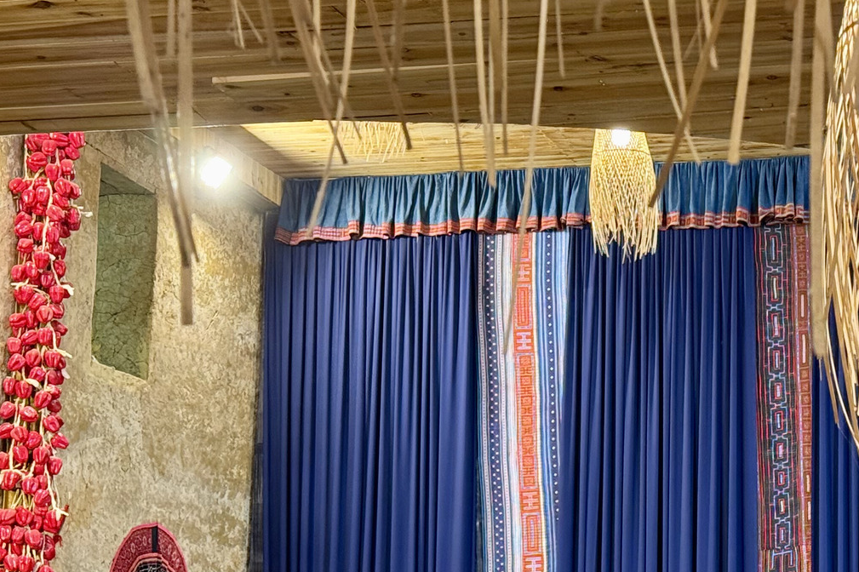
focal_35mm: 99
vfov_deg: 13.6
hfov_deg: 20.1
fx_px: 2361
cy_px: 549
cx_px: 820
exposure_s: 1/50
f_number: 1.78
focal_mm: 6.76
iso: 200
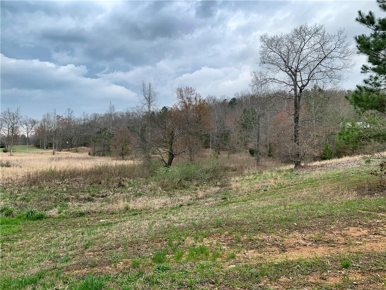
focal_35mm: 26
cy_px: 145
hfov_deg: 67.3
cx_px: 193
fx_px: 290
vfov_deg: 53.1
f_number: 1.8
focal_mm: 4.25
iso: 25
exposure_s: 1/558
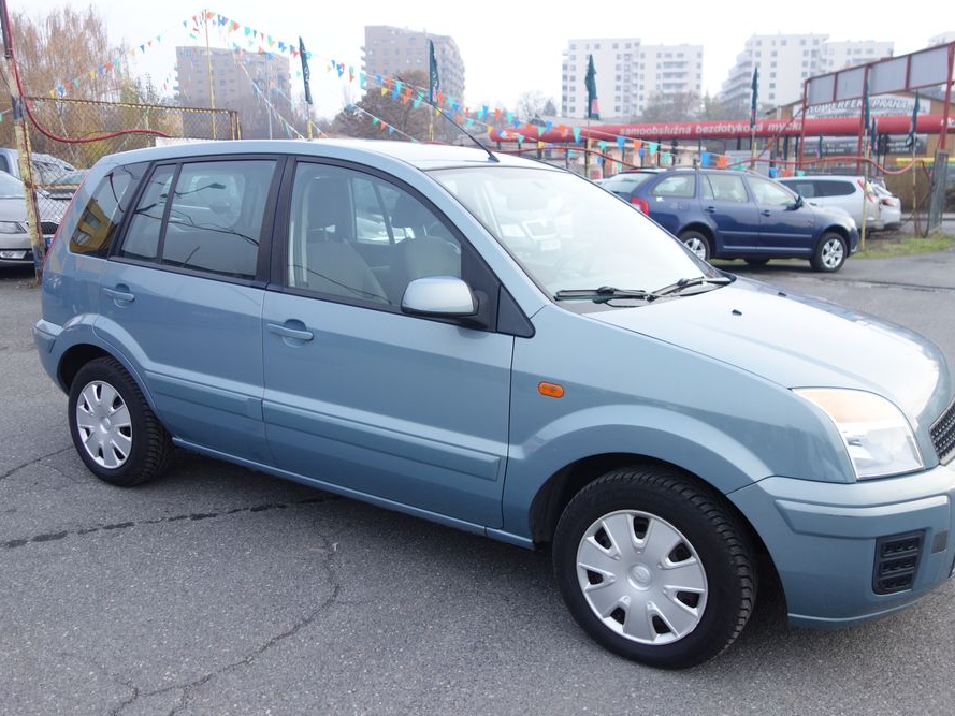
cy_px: 353
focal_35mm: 31
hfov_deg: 58.3
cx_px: 484
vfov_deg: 45.5
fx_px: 855
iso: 125
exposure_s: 1/100
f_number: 2
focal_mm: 10.4
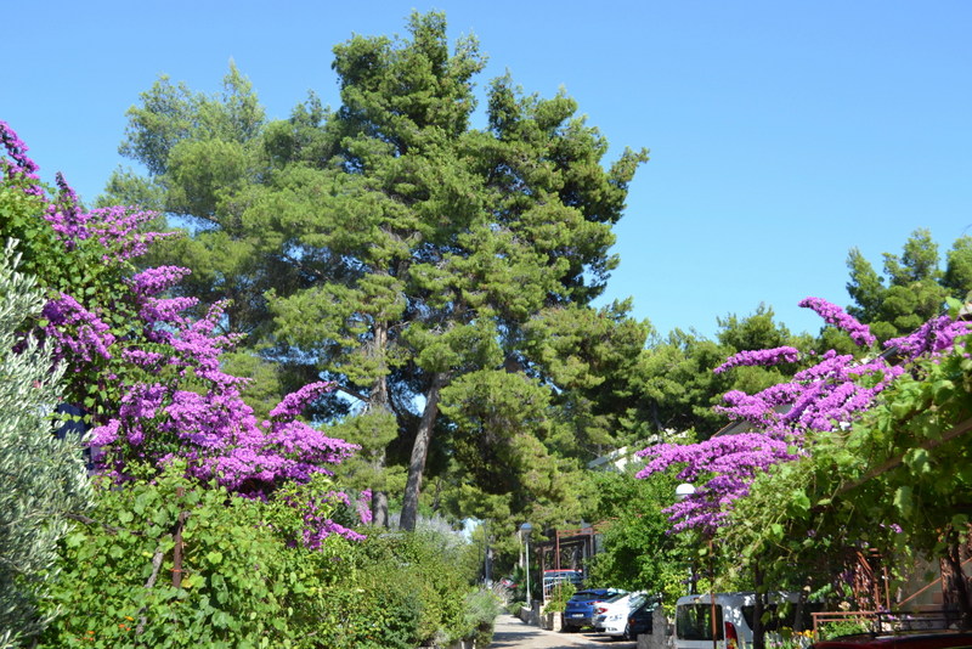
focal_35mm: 44
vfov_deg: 30.9
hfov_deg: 44.9
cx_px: 486
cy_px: 324
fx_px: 1175
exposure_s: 1/250
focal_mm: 29
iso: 140
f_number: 5.6
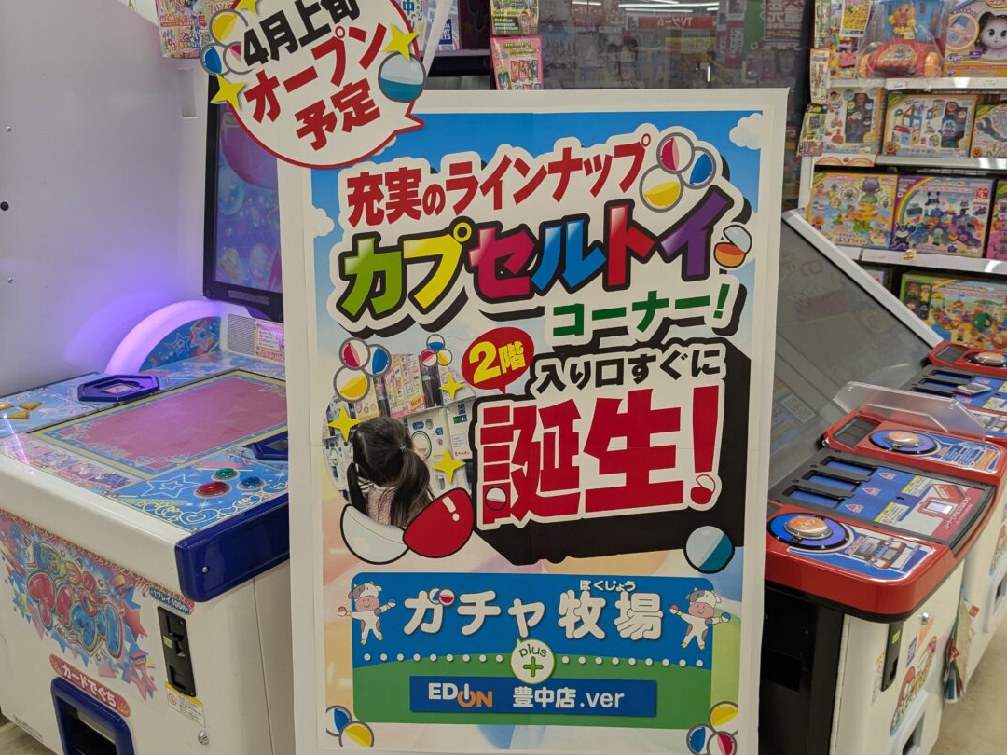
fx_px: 931
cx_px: 502
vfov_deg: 44.1
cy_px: 394
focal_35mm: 32
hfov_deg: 56.8
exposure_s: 1/177
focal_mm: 4.38
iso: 49
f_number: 1.73
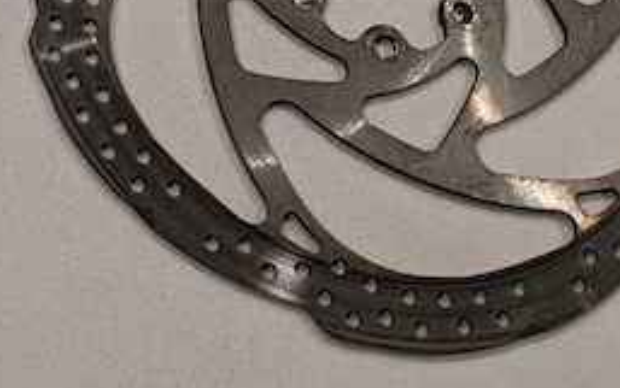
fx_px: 1505
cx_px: -152
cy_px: -142
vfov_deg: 14.0
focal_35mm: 89
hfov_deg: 21.4
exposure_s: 1/24
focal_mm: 4.38
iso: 63
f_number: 1.73
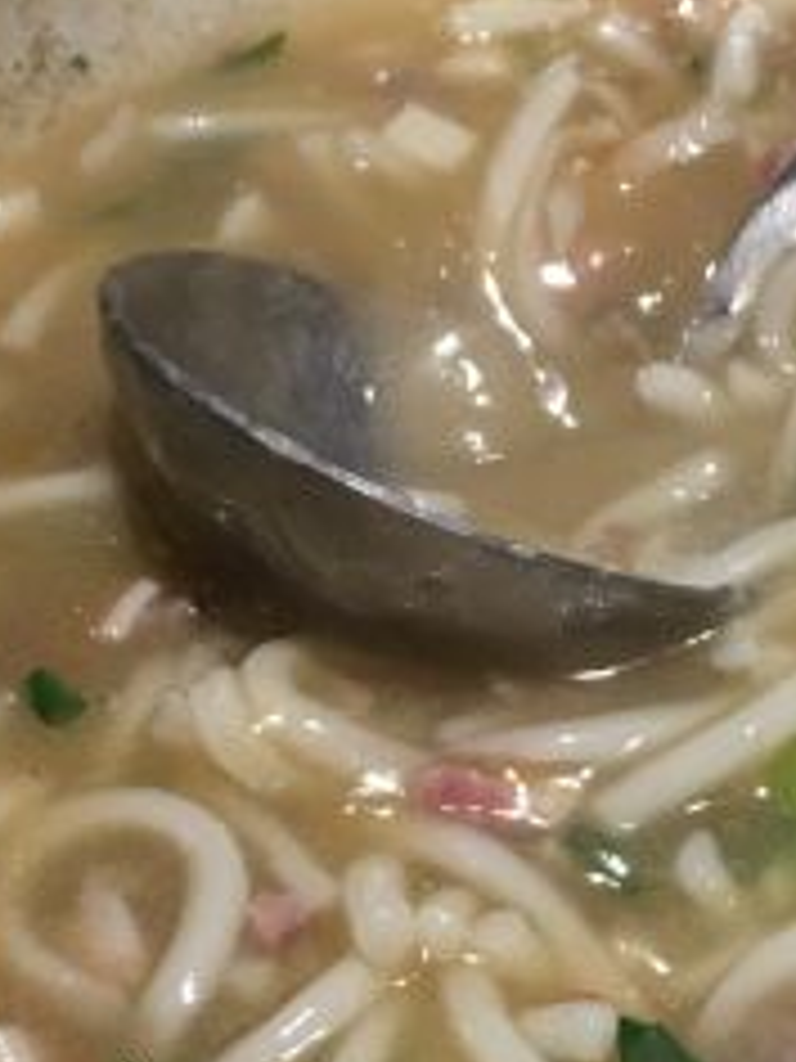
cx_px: 758
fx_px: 2637
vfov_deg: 22.3
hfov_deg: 16.9
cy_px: 922
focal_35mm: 86
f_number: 2.2
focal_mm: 4.15
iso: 50
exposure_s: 1/17
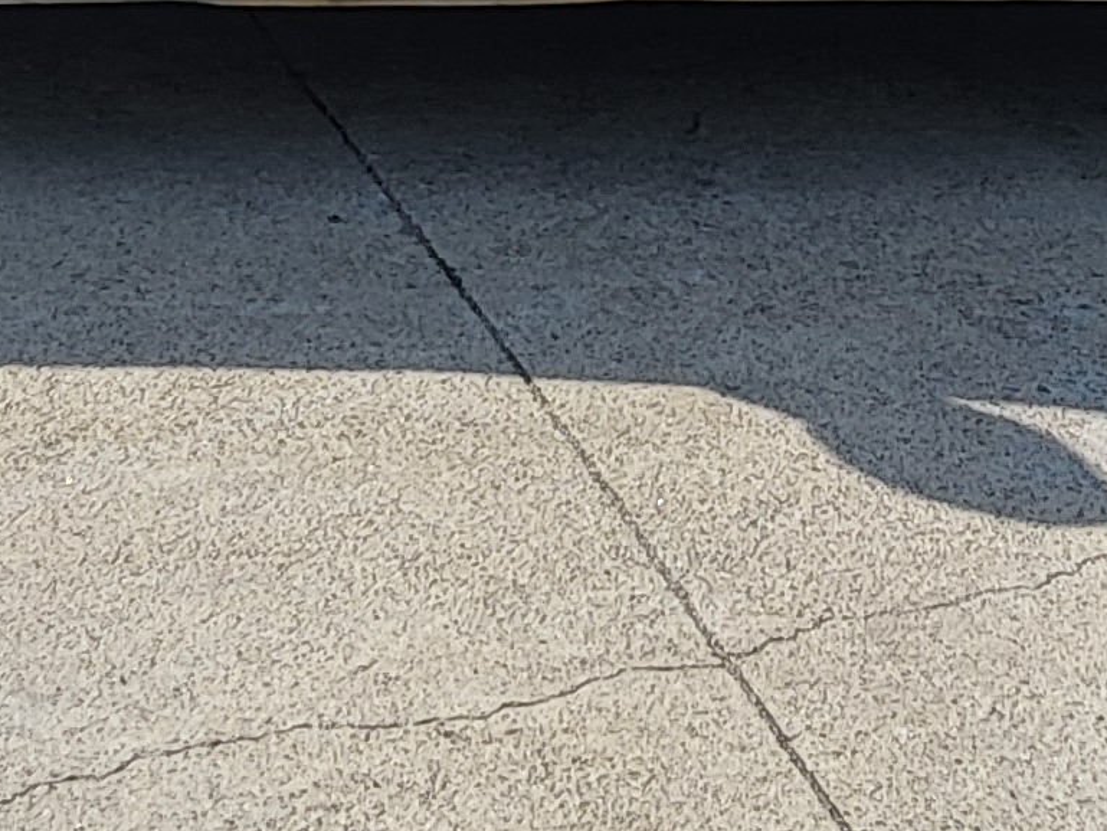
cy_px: -638
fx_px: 4414
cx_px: 900
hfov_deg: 14.2
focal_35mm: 138
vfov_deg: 10.2
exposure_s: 1/1070
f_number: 1.8
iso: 12
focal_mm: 3.98
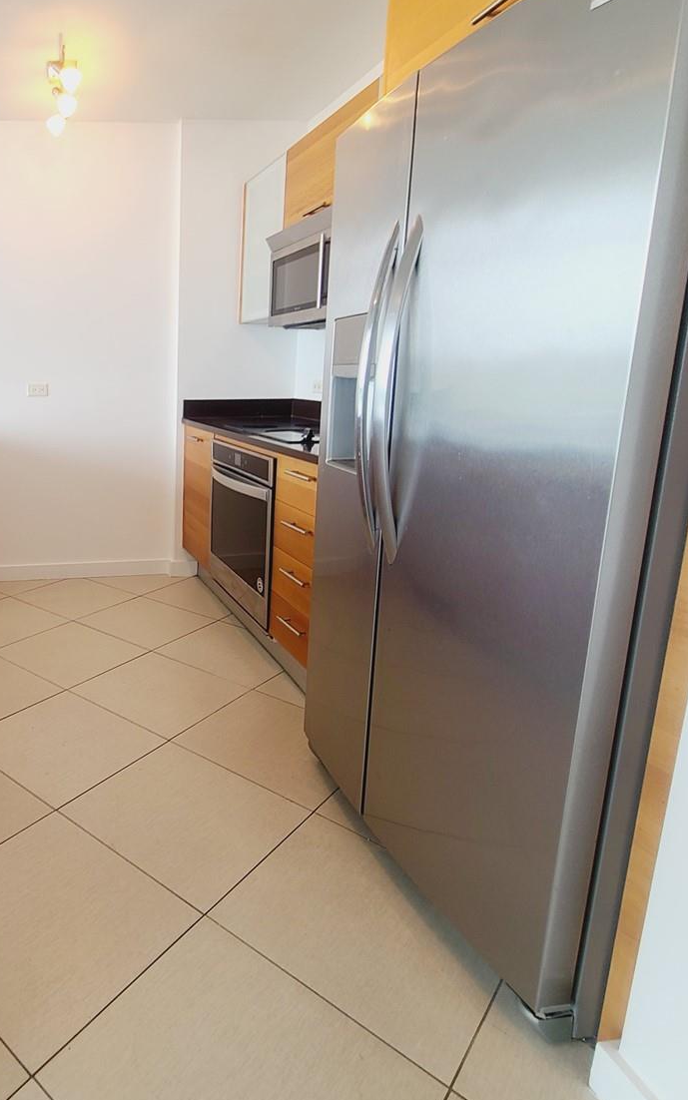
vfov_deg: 84.9
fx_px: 600
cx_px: 51
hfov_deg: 51.6
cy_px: 508
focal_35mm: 20
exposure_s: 1/60
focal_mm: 2.2
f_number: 2.2
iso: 64
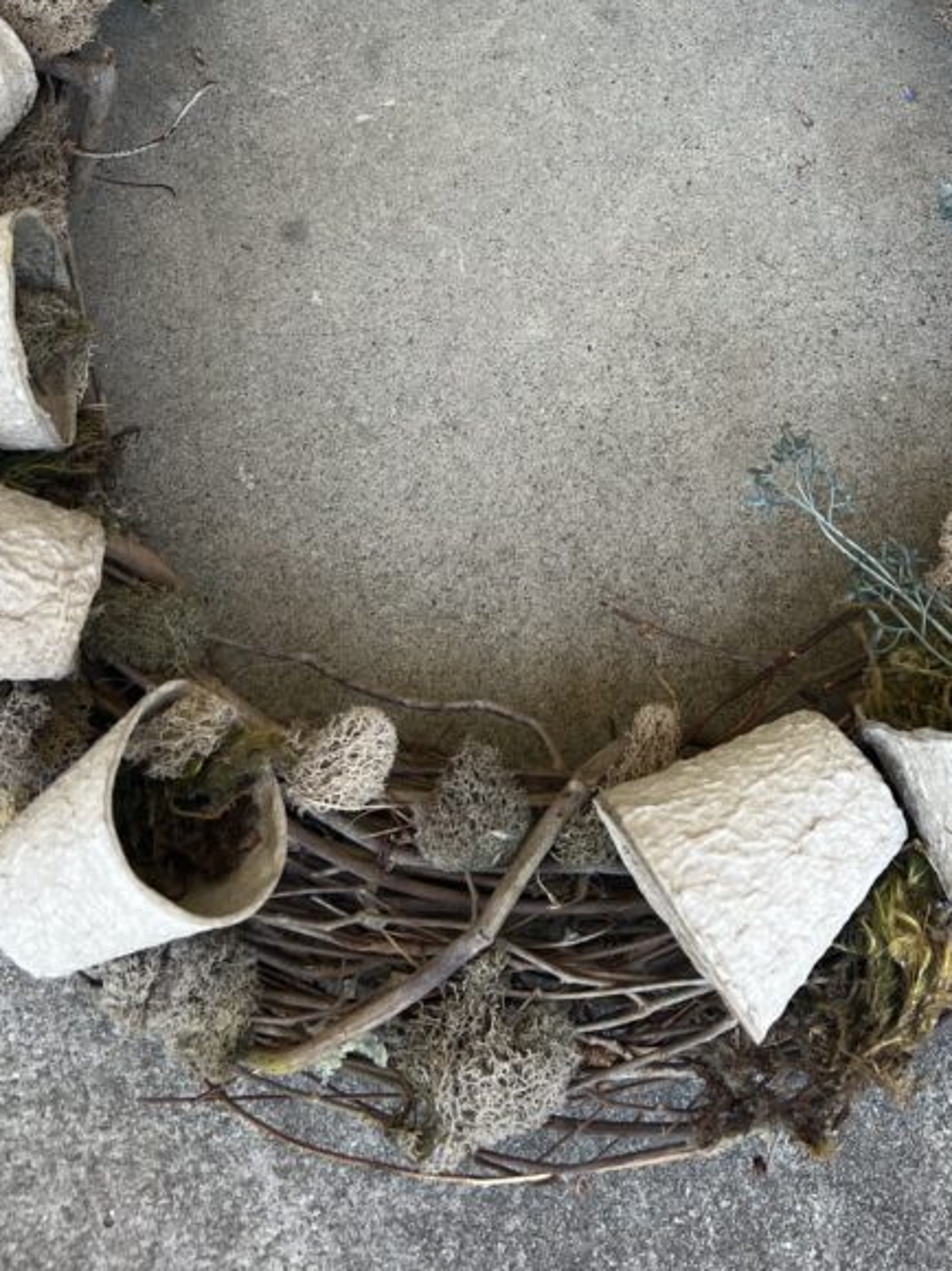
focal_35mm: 46
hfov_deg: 31.4
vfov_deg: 39.4
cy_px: 224
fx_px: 1687
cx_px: 564
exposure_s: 1/164
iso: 40
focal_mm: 5.7
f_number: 1.5
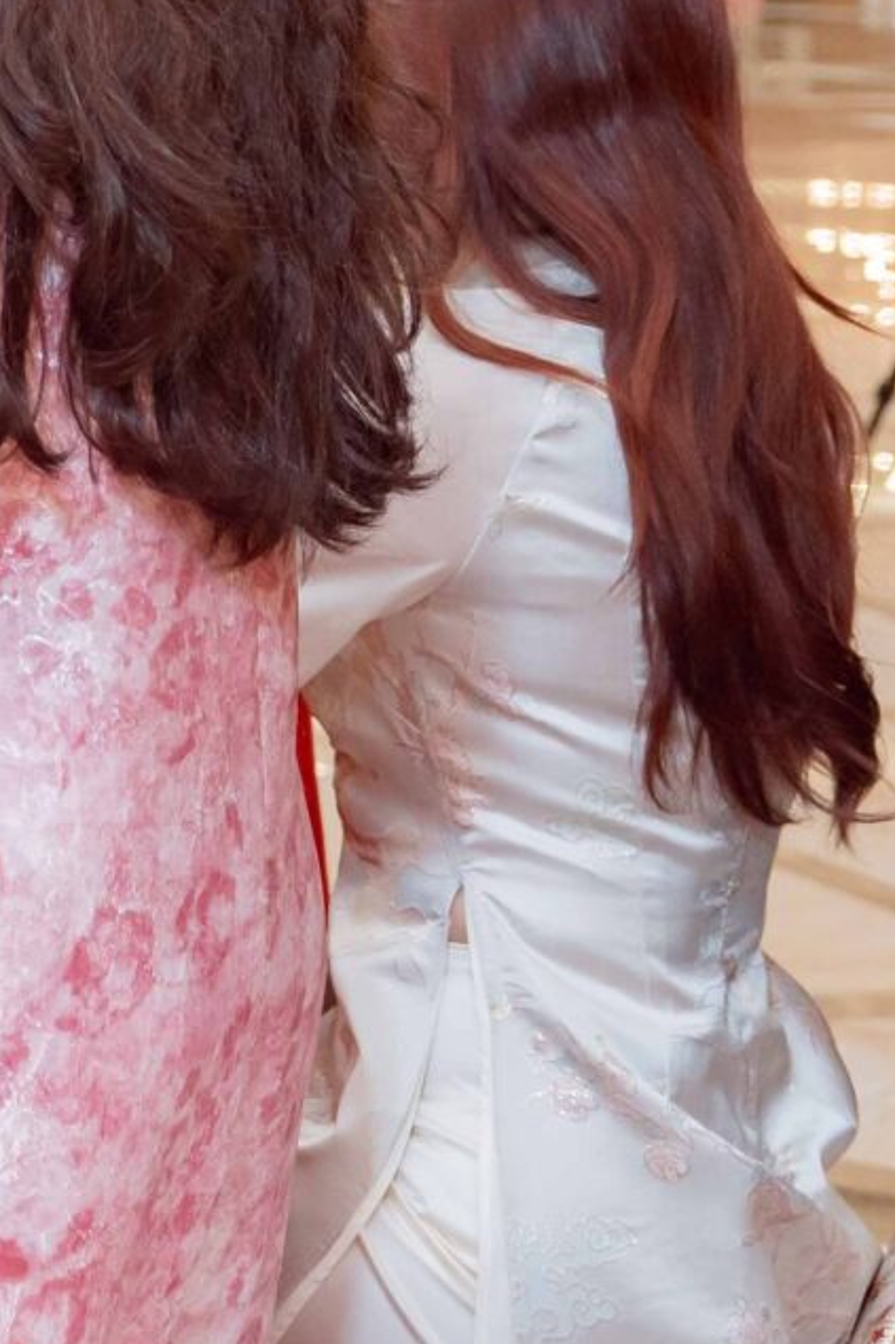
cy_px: -215
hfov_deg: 9.4
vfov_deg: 16.8
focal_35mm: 117
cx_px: -1710
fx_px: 4365
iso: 1000
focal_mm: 29
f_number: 3.2
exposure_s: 1/200
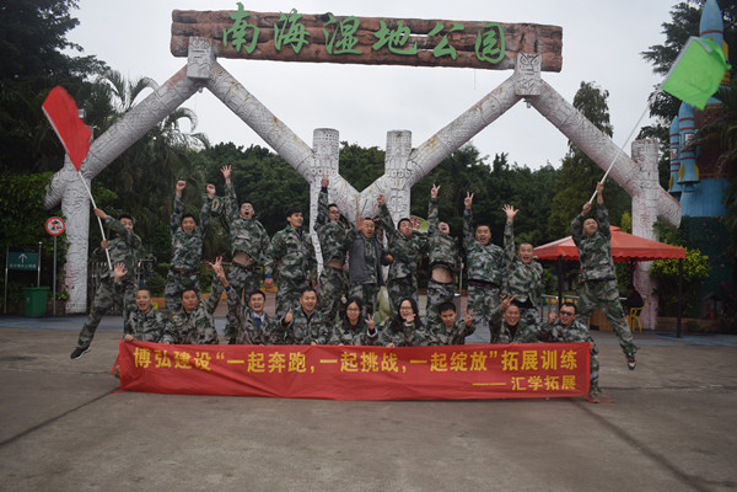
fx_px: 645
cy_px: 246
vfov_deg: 41.7
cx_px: 368
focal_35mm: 32
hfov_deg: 59.5
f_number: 5
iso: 125
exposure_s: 1/200
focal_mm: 21
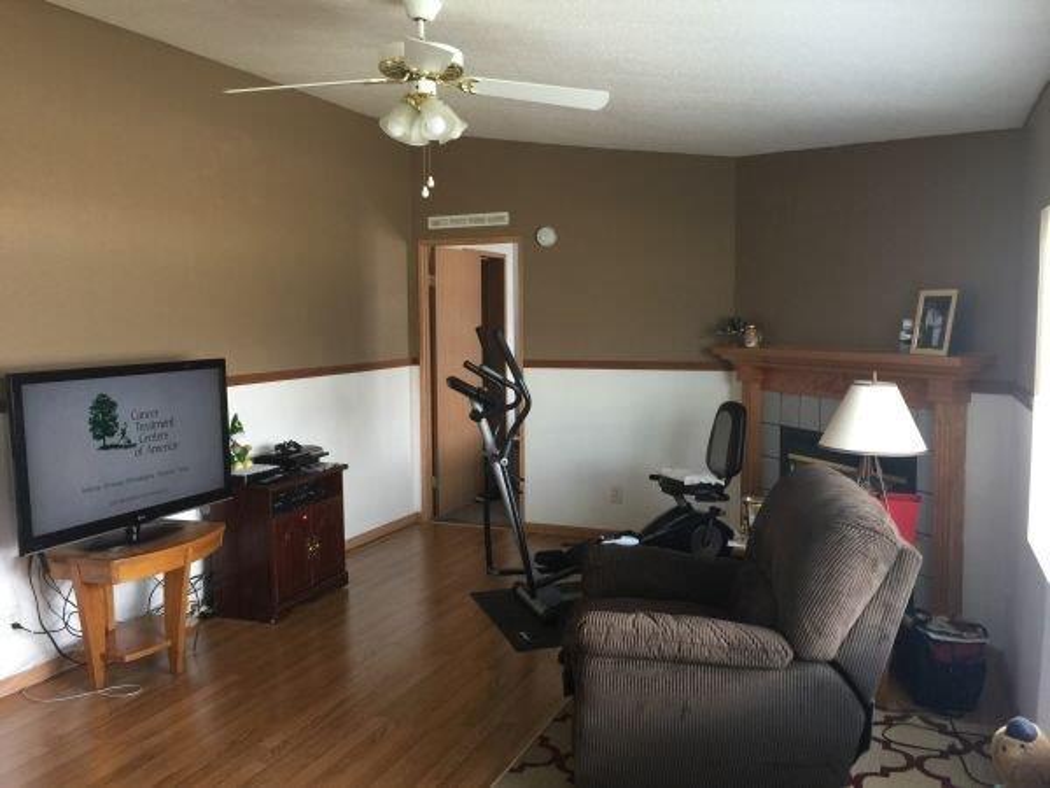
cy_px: 394
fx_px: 880
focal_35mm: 29
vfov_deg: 48.2
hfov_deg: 61.7
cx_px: 525
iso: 40
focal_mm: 4.15
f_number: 2.2
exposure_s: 1/15
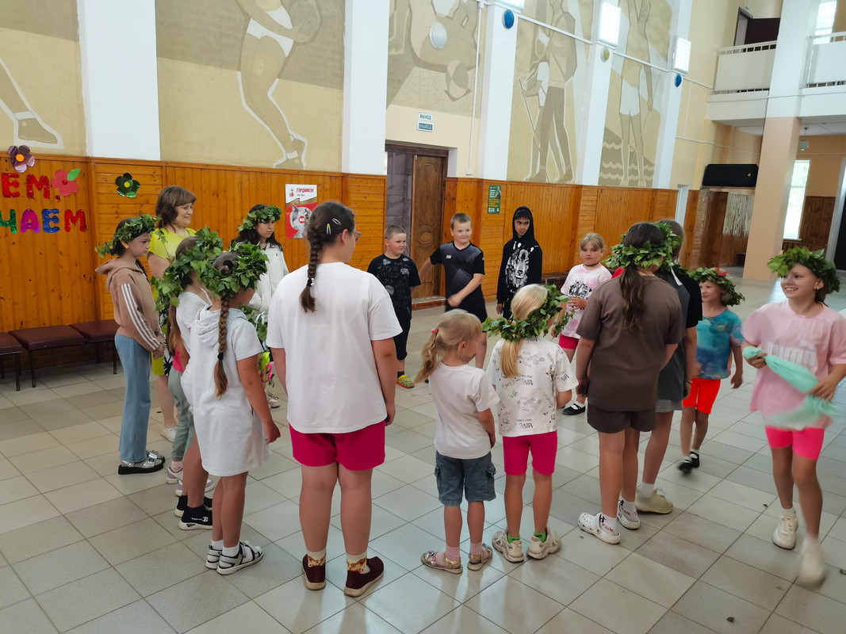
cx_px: 423
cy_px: 317
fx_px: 635
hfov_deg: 67.3
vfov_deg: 53.1
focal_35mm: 26
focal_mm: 5.58
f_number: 1.8
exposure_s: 1/33.3
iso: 640
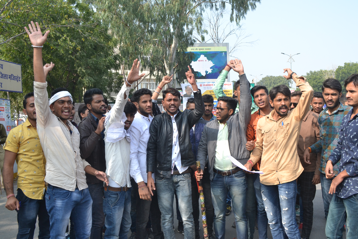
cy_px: 120
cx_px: 179
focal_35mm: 30
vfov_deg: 43.6
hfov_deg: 61.9
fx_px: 298
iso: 400
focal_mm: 20
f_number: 9
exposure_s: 1/320
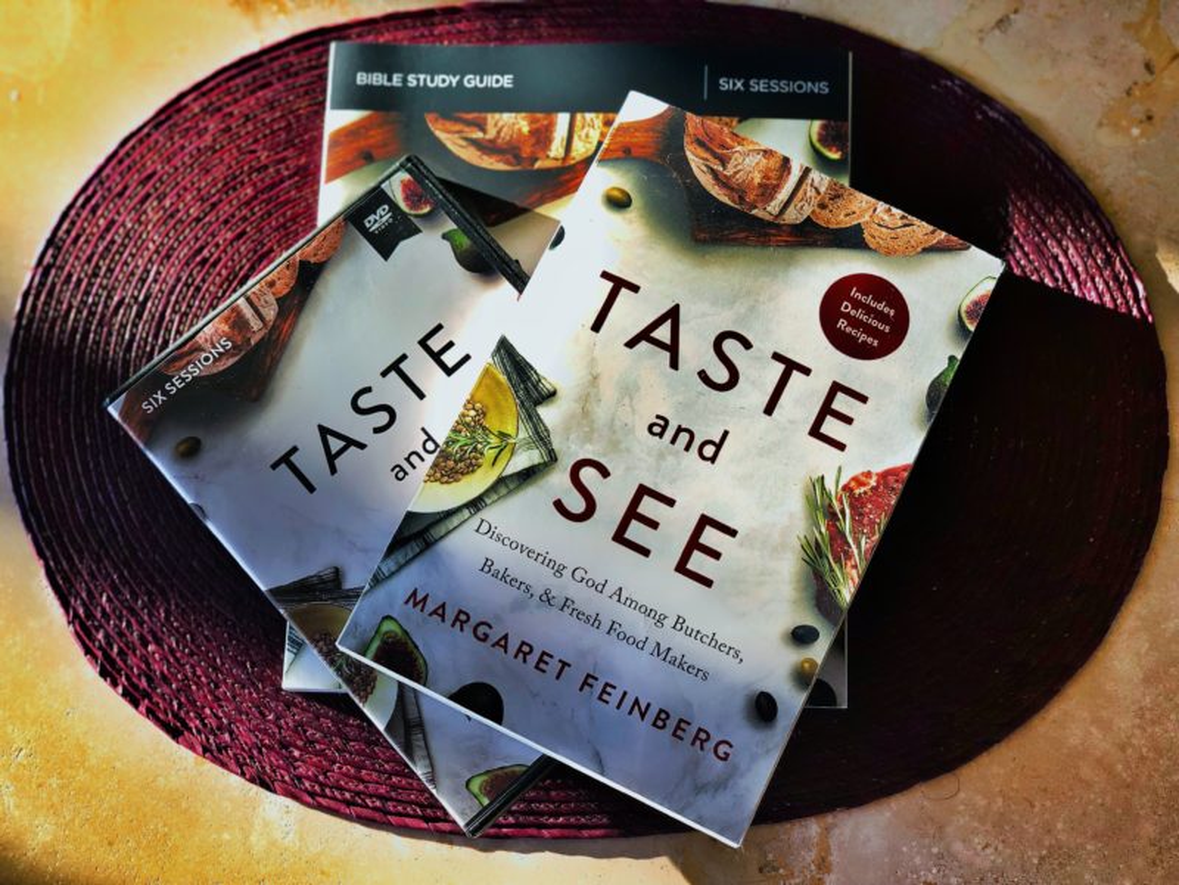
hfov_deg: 36.8
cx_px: 590
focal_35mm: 52
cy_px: 442
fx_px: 1771
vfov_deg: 28.0
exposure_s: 1/120
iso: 16
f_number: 2.4
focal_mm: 6
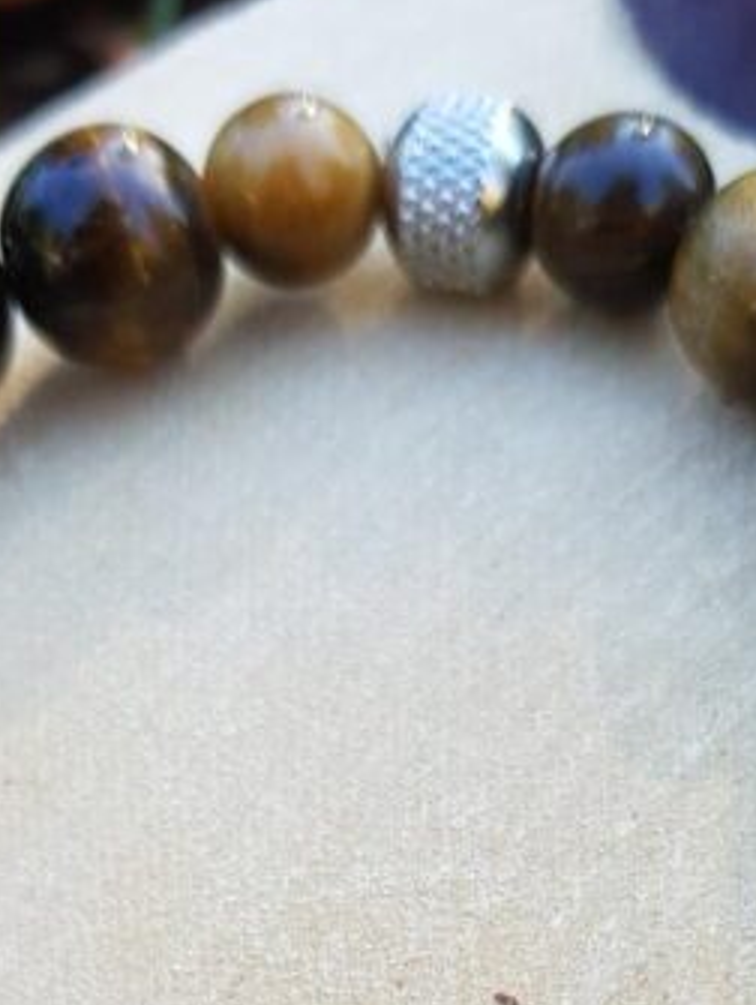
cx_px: 396
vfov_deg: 27.8
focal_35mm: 62
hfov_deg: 23.7
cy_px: 1164
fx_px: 1802
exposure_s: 1/125
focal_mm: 4.2
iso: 40
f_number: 1.7
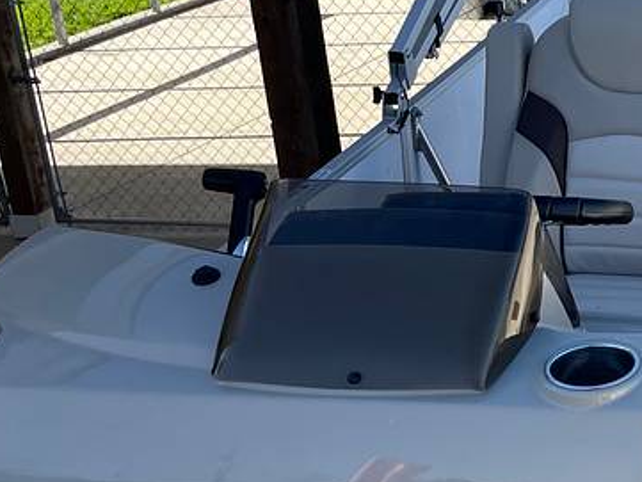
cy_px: 162
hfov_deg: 23.4
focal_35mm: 72
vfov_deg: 20.4
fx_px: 1336
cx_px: 866
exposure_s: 1/2304
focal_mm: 4.2
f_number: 1.6
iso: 32
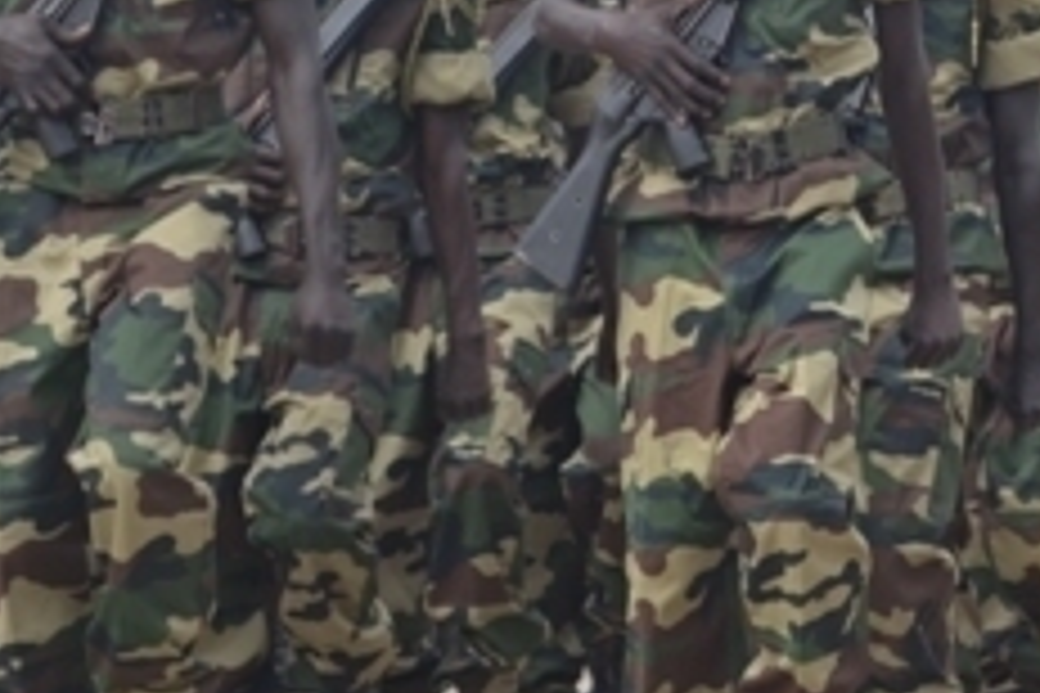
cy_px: 119
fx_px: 6597
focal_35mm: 228
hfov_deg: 9.0
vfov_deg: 6.0
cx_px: 963
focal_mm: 55
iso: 100
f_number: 7.1
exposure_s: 1/200
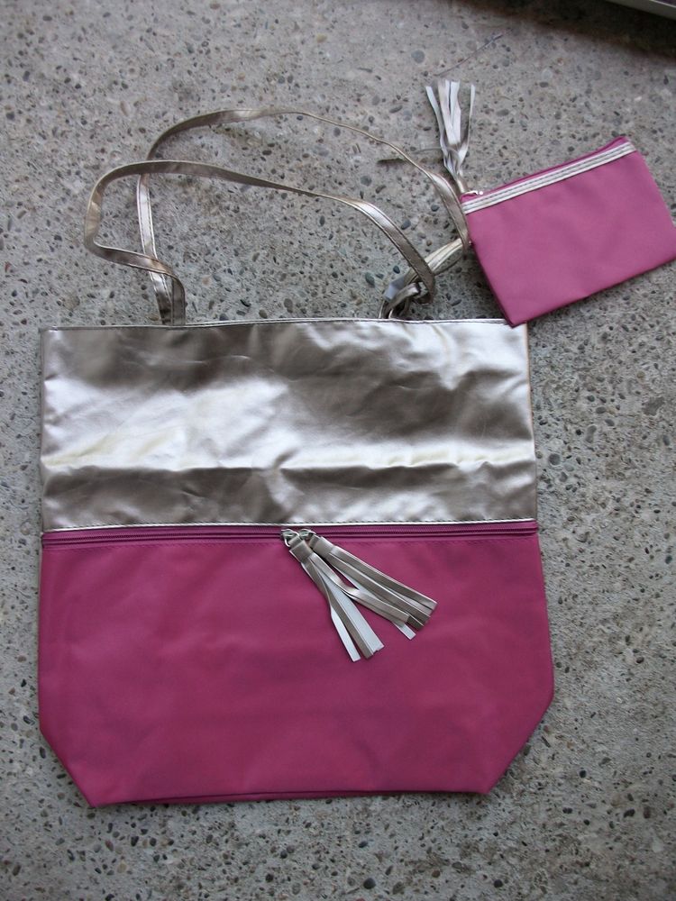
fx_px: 833
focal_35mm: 32
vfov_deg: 56.8
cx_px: 338
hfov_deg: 44.2
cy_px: 450
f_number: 2.9
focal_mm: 5.7
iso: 80
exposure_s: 1/58.1
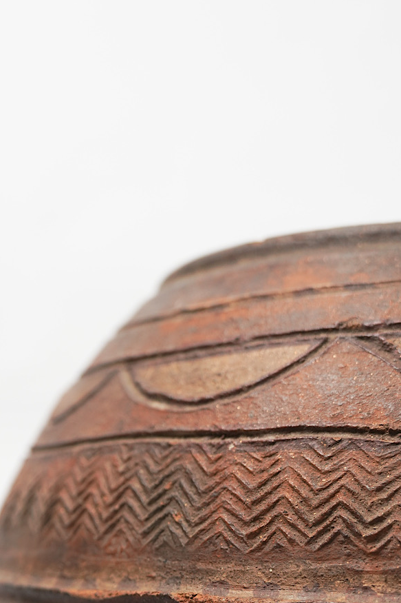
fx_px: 1337
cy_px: 627
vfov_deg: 24.1
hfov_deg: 17.0
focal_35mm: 80
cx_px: 135
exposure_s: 1/125
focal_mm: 35
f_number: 2.8
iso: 320
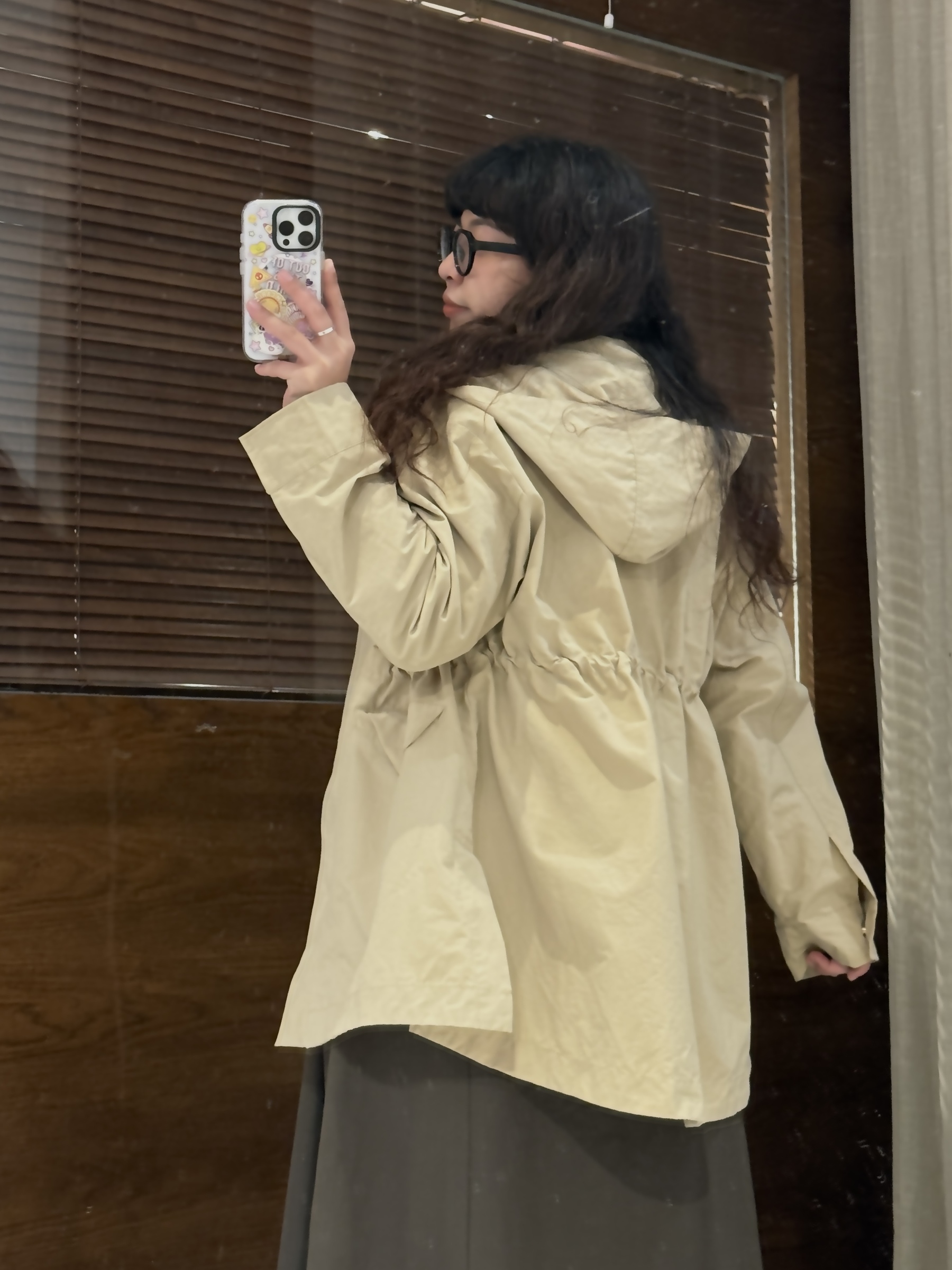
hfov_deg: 30.3
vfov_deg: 39.7
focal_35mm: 48
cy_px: 635
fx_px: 1760
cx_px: 476
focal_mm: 6.76
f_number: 1.78
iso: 320
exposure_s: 1/40
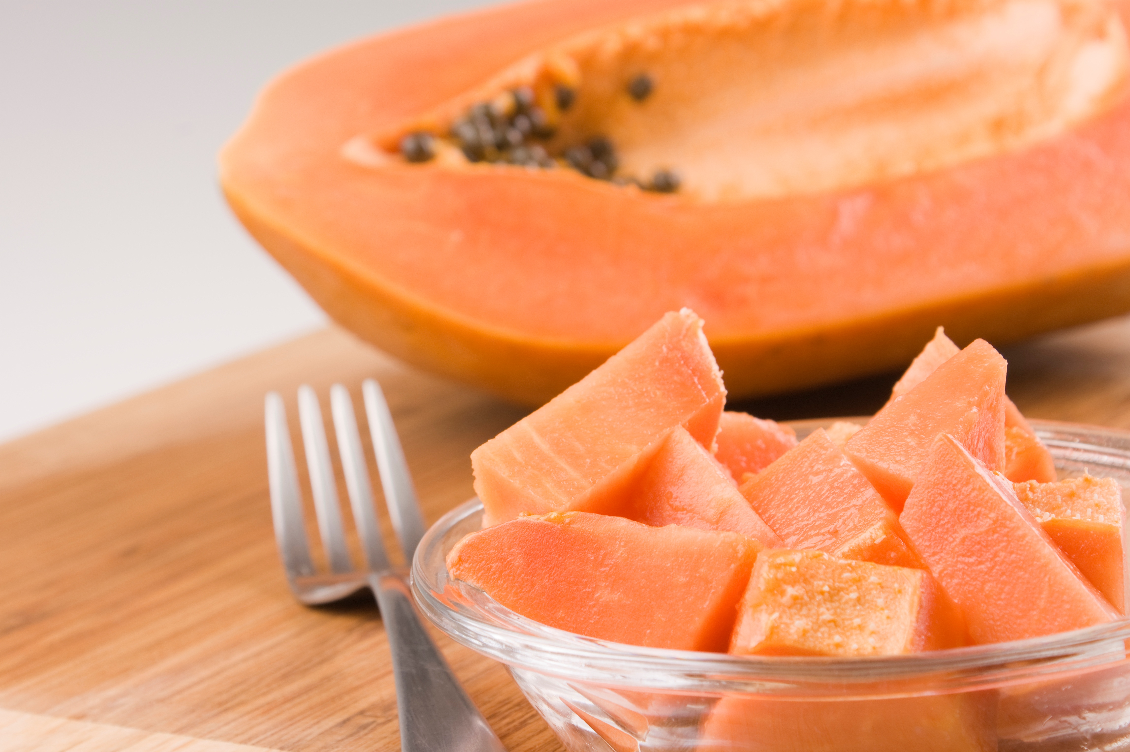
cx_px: 565
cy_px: 376
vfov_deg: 13.0
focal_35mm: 105
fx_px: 3294
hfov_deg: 19.5
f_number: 11
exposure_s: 1/125
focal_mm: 70
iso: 100
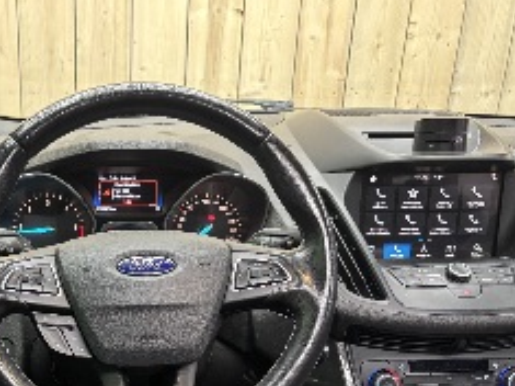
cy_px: 316
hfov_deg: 39.8
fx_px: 684
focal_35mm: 46
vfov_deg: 30.6
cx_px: 114
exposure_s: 1/50
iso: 400
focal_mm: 5.96
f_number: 1.6
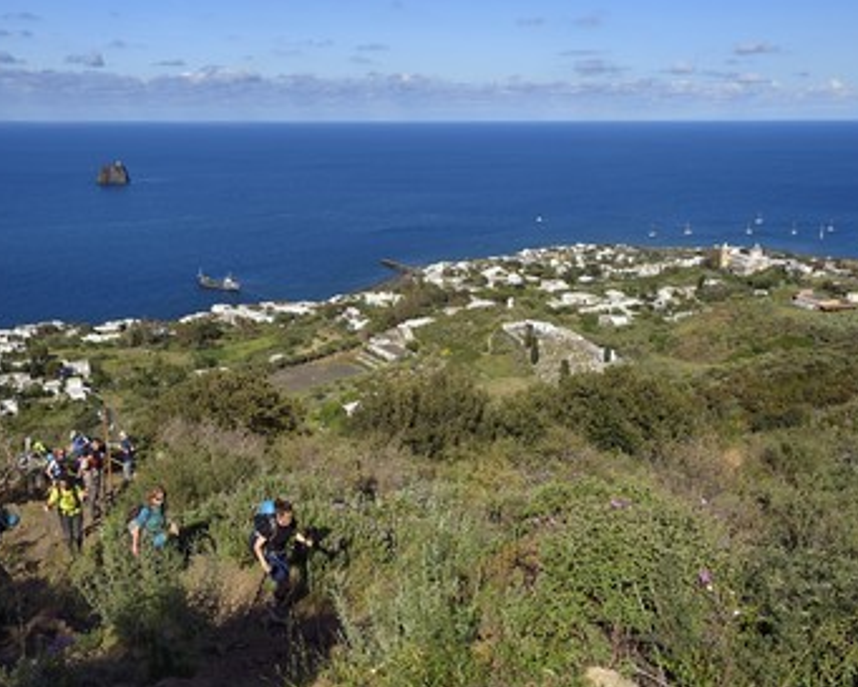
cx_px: 415
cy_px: 345
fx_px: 940
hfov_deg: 49.1
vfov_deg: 40.1
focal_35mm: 37
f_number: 9
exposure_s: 1/500
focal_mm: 32
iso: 200
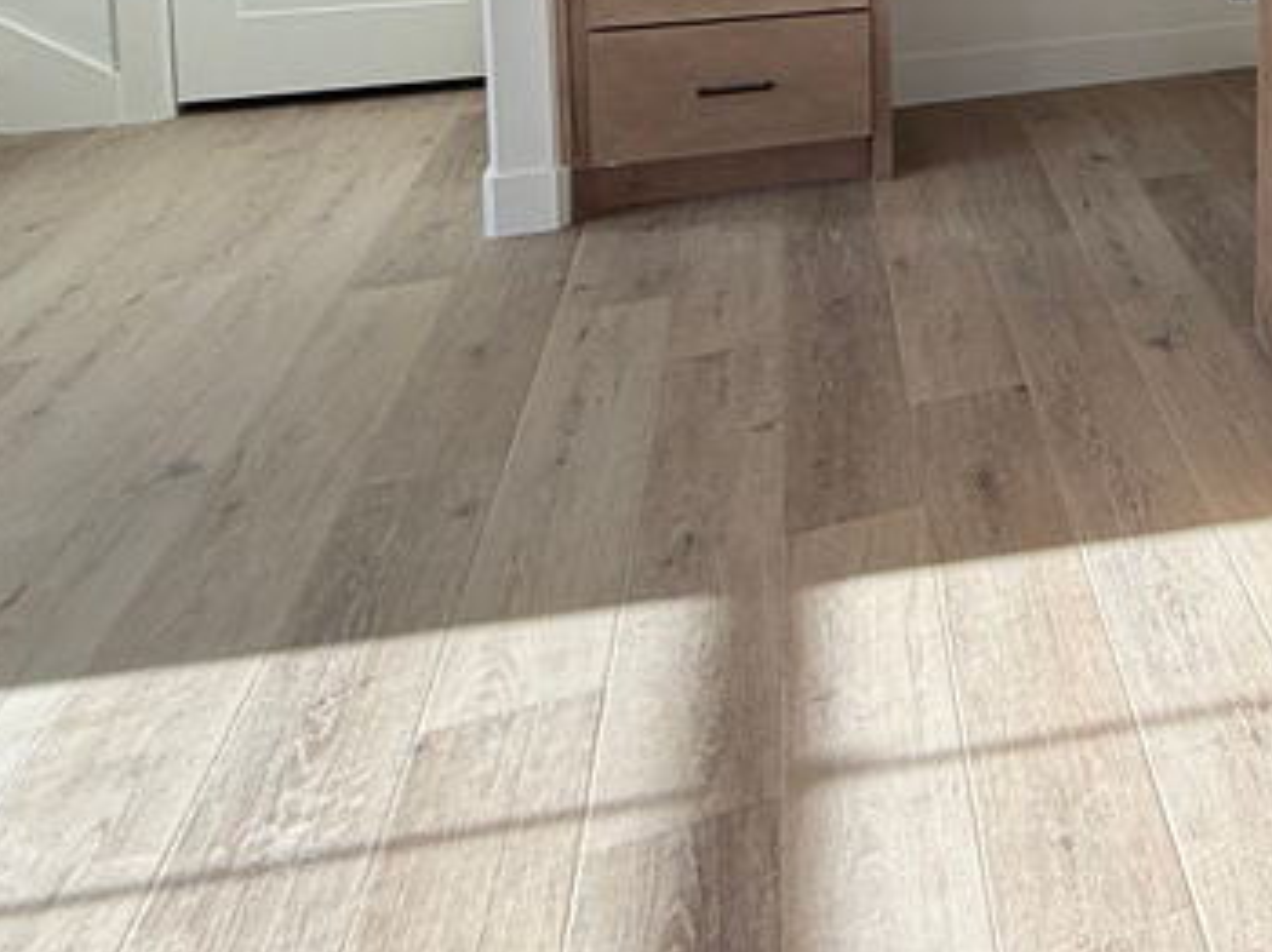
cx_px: 1661
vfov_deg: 29.9
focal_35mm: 41
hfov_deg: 33.3
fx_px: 1506
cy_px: -200
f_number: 2.2
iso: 64
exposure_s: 1/137
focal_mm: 2.22
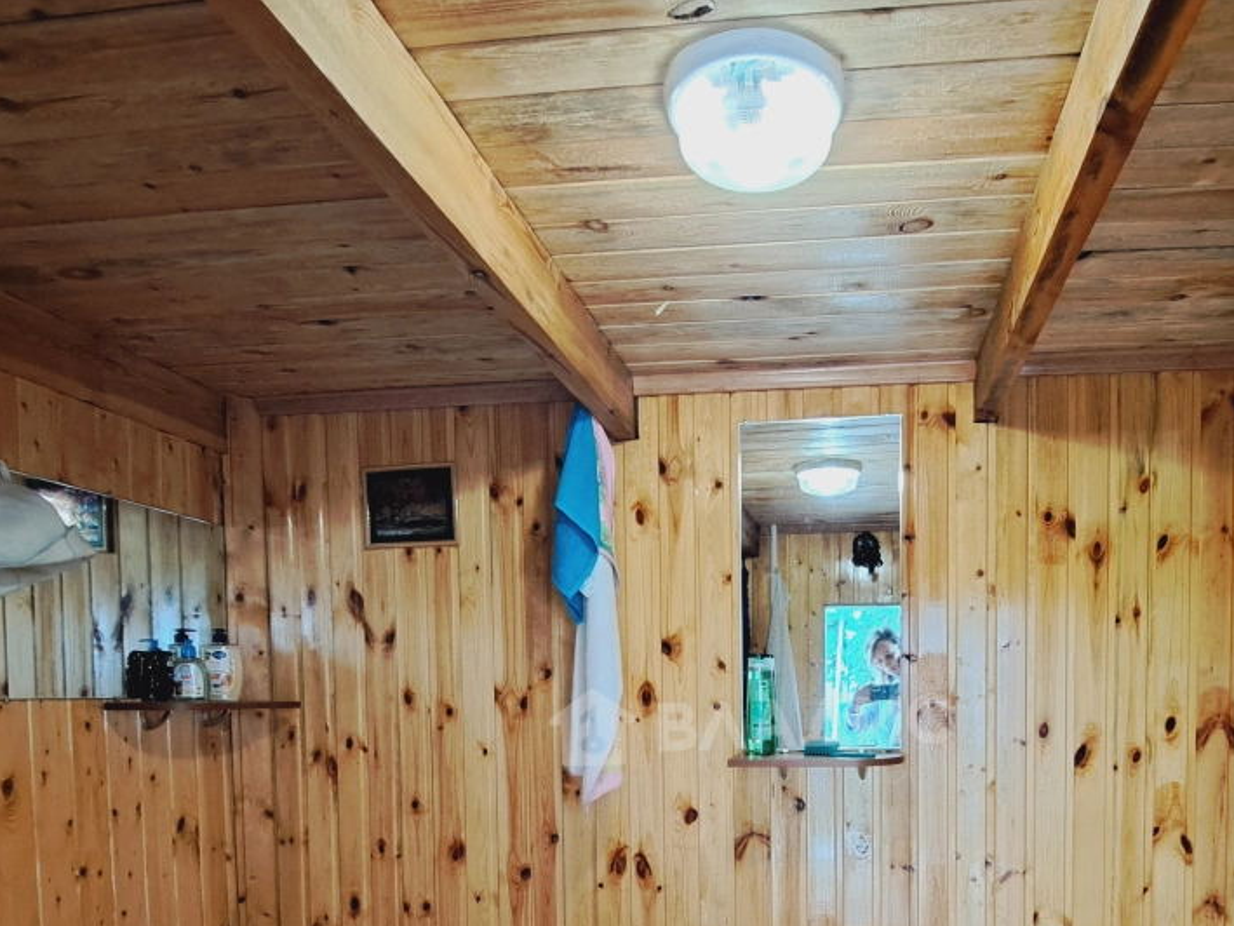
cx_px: 752
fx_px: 820
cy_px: 720
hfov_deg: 73.0
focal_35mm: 23
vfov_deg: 55.4
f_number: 2.2
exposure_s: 1/33
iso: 200
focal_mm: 1.74
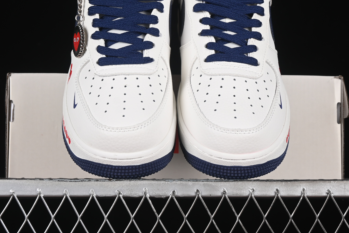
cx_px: 175
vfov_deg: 13.4
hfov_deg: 20.0
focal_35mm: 102
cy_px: 80
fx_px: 989
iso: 160
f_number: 8
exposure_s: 1/100
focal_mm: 50
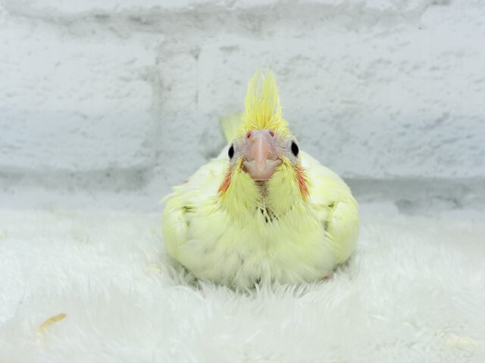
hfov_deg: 36.8
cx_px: 242
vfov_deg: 28.0
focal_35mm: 52
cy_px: 182
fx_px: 729
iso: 25
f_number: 1.6
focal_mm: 5.96
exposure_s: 1/50
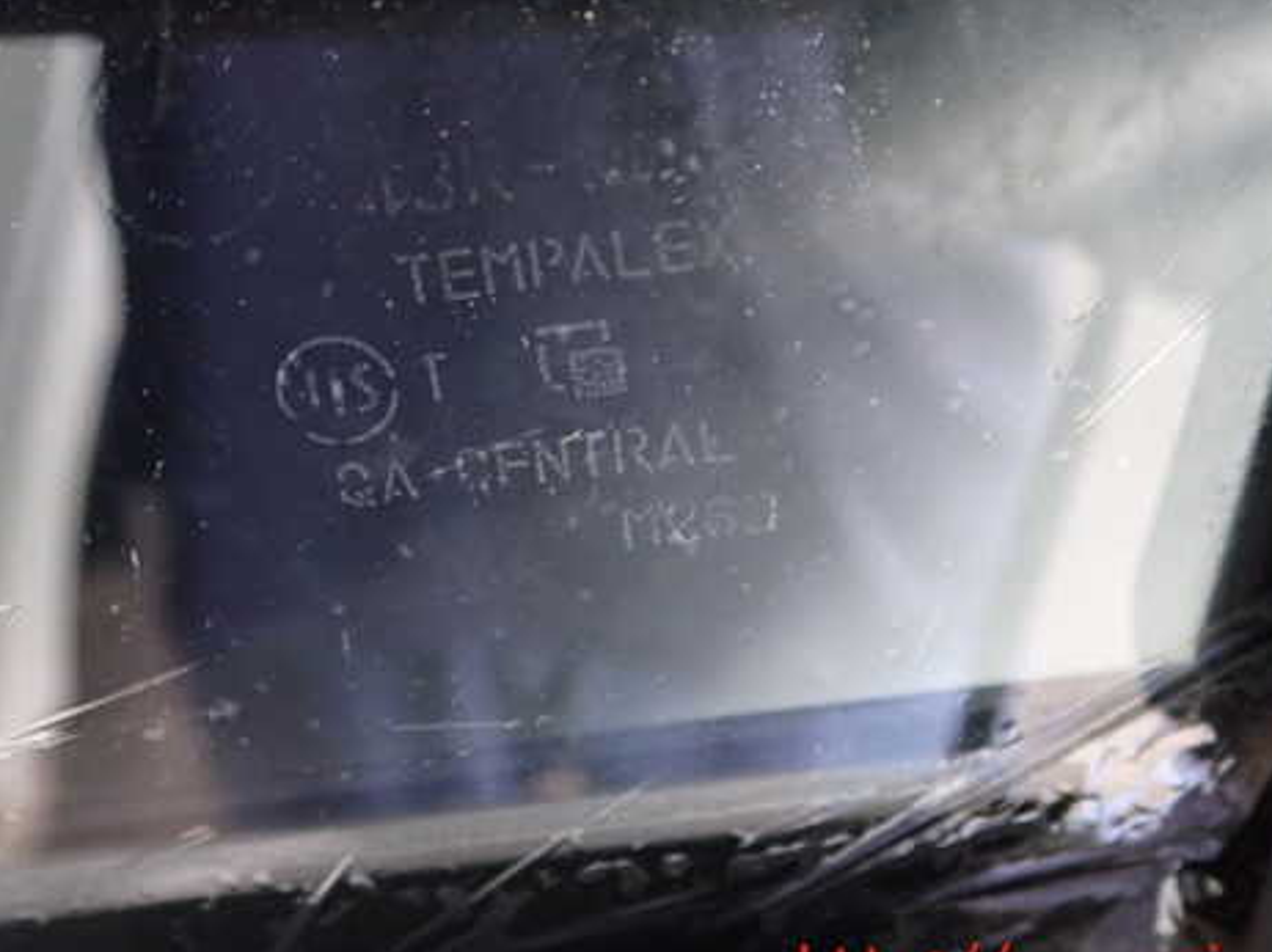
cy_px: 388
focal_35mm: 39
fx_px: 1432
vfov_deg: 36.7
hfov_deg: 47.9
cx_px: 595
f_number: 2.3
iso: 800
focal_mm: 5.4
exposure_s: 1/25
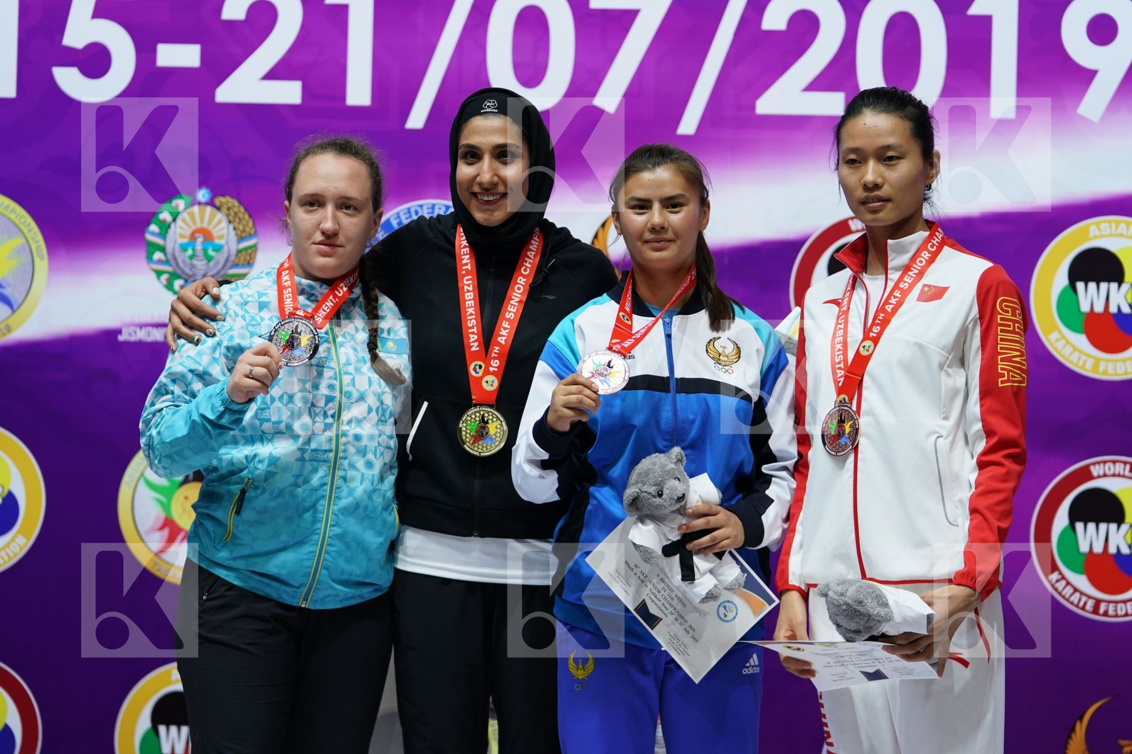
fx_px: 3616
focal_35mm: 115
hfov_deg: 17.8
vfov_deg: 11.9
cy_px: 377
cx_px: 566
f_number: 3.2
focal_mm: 115
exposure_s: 1/250
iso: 640
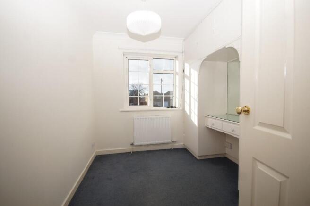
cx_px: 155
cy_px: 103
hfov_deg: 100.4
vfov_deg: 77.3
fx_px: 129
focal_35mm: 15
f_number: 5.6
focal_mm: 10
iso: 100
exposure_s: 1/160
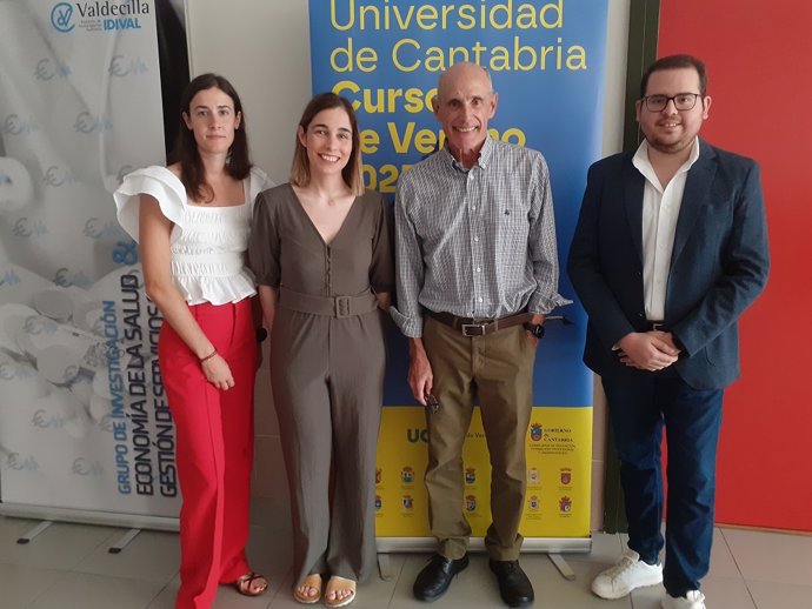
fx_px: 634
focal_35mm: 27
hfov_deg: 65.3
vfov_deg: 51.4
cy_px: 304
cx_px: 406
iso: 160
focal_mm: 3.6
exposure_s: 1/50
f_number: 1.9
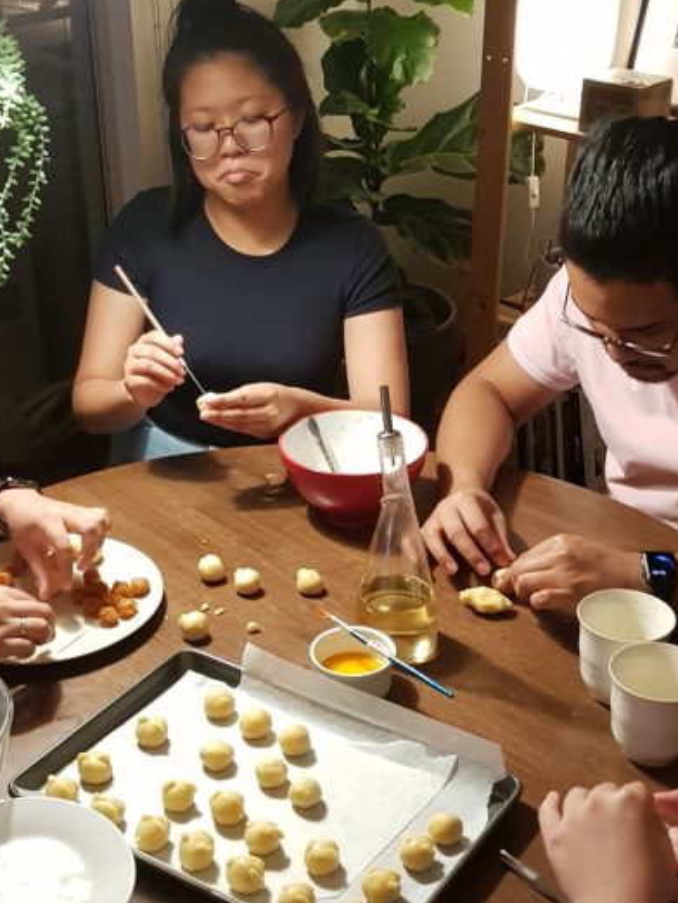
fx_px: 1331
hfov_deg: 28.5
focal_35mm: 51
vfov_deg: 37.2
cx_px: 278
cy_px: 573
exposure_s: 1/50
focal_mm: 4.3
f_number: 1.7
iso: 500
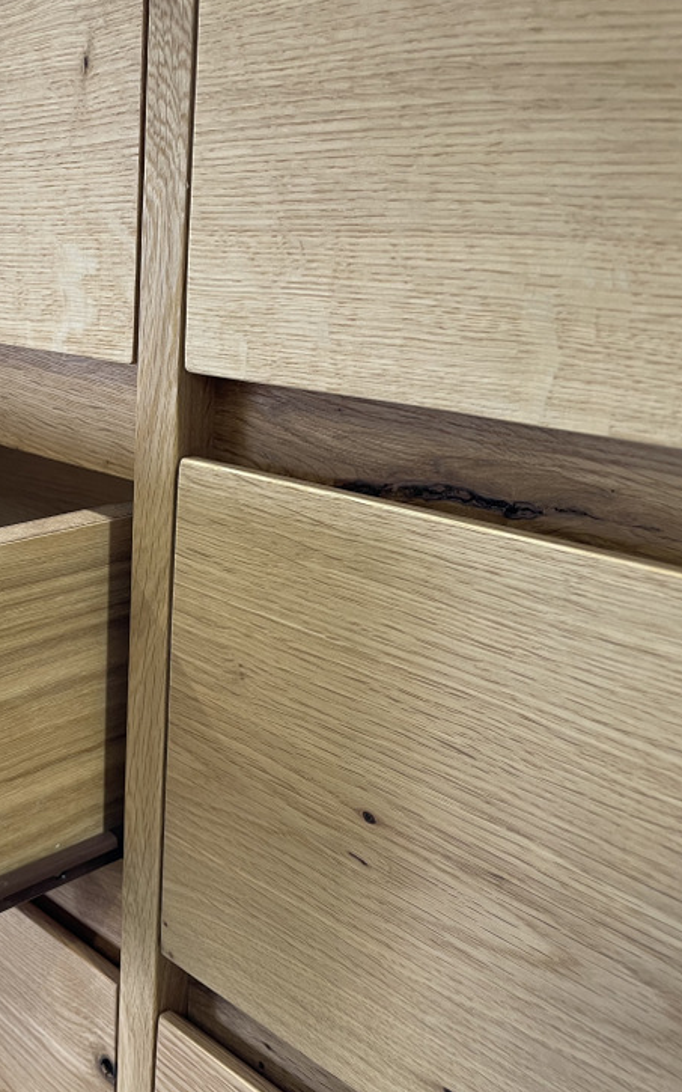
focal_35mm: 38
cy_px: 547
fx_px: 1130
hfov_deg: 30.4
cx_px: -48
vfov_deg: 51.5
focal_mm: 4.2
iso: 64
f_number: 1.6
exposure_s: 1/50
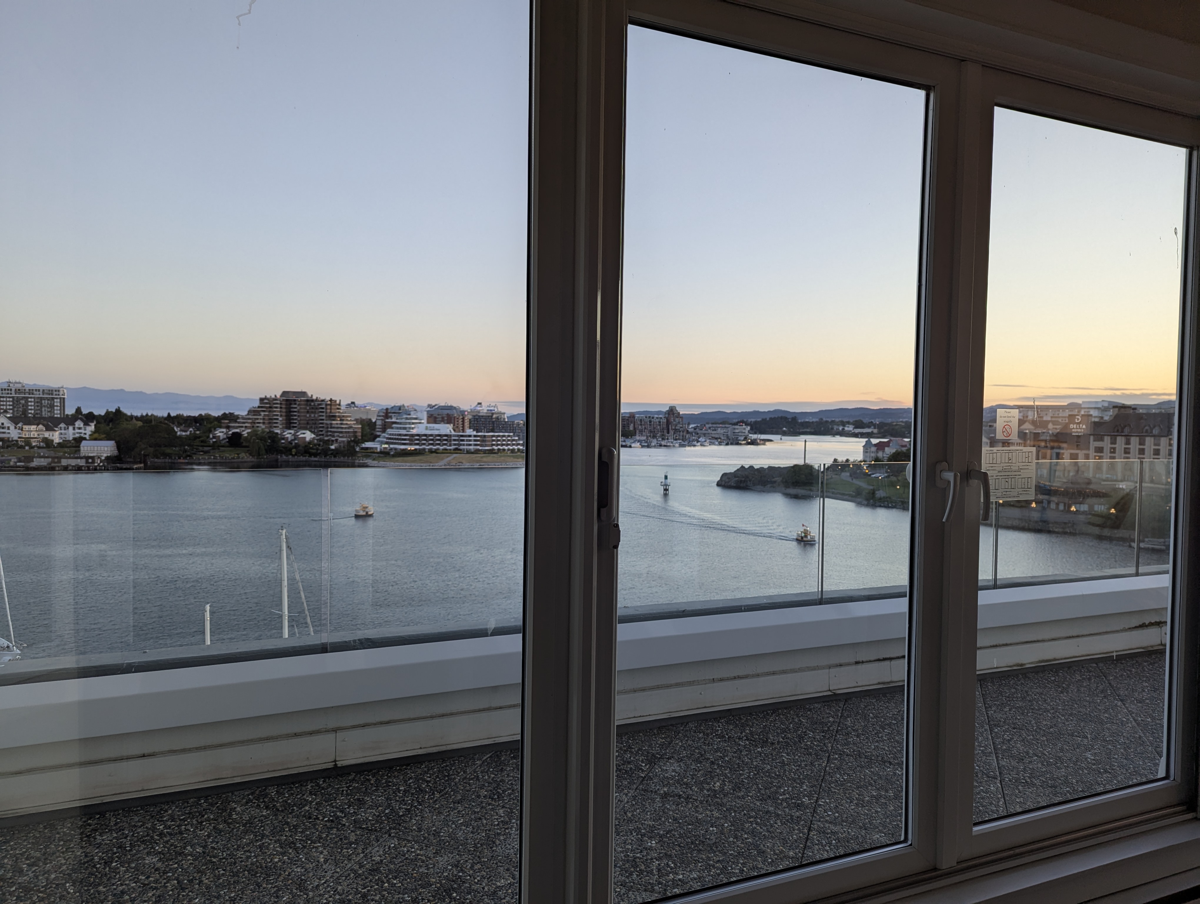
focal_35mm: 24
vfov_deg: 56.9
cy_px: 452
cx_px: 600
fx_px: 833
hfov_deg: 71.5
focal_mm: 6.81
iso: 42
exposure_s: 1/73.8
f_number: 1.85
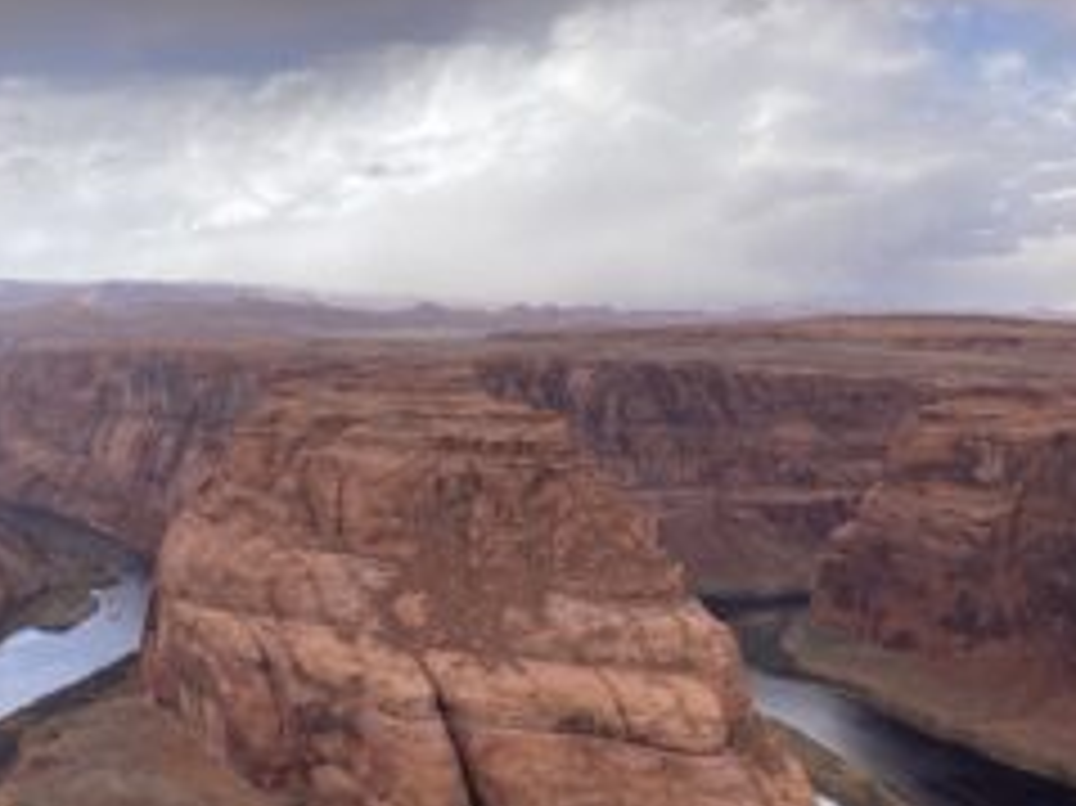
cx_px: 286
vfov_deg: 32.2
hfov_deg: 41.8
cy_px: 610
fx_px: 1367
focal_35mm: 44
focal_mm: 3.99
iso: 20
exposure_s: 1/1033
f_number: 1.8
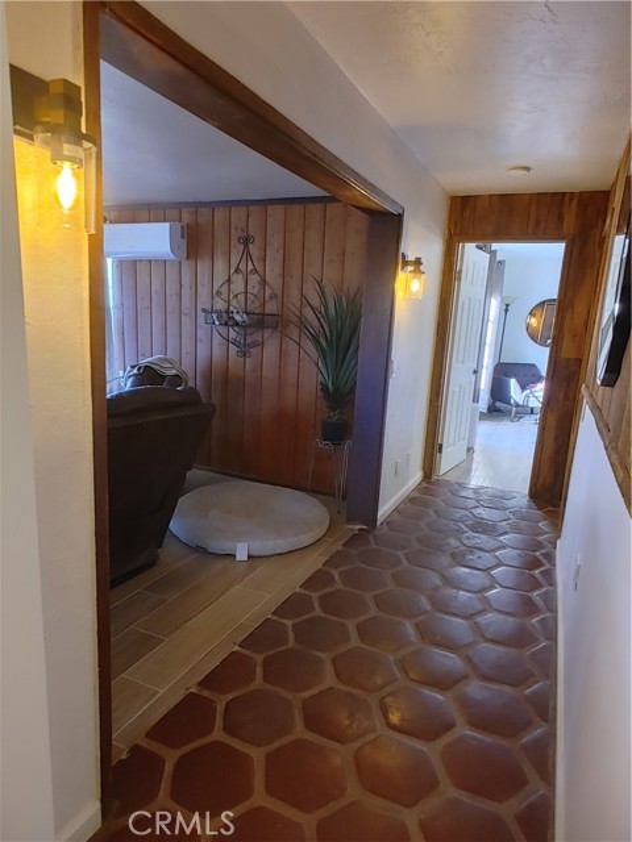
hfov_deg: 61.1
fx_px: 536
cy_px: 421
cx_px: 316
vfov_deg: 76.4
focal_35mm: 22
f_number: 1.9
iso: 400
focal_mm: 1.78
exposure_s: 1/24
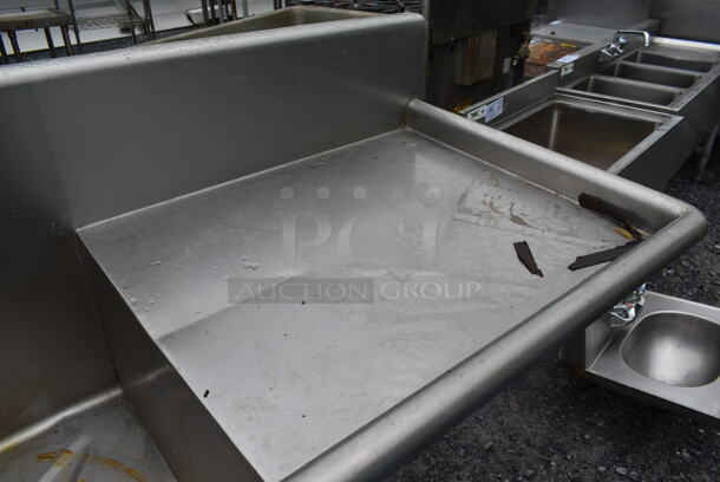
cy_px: 241
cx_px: 360
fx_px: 541
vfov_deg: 48.0
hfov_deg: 67.3
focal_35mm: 27
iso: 100
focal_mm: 18
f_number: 7.1
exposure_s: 1/200
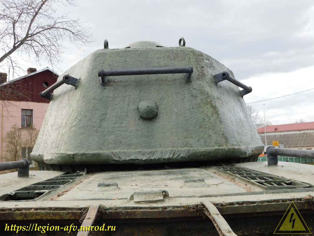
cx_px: 157
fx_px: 363
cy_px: 118
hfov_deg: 46.8
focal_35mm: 40
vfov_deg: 36.0
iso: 125
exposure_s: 1/320
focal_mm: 7.1
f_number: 3.6
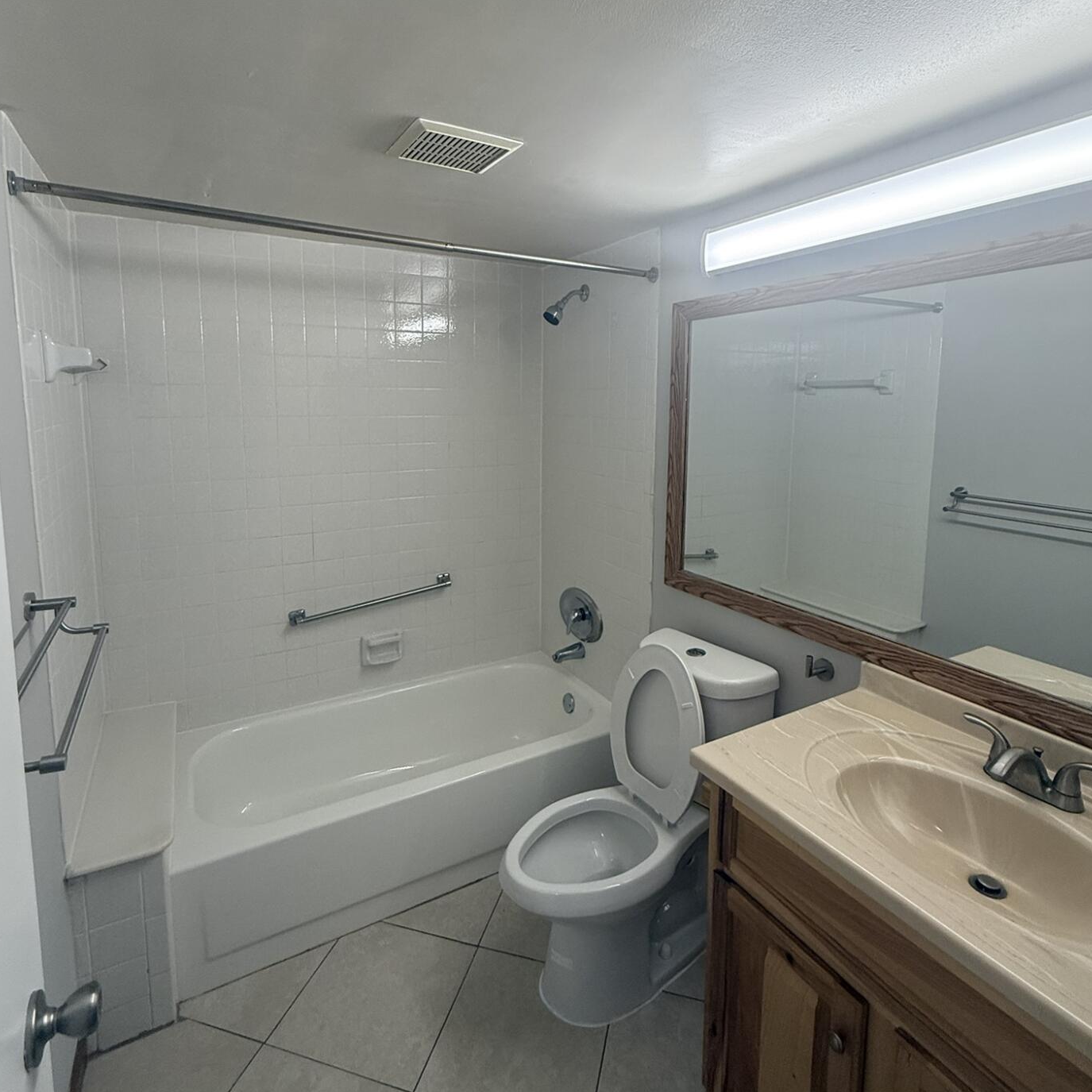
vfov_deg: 80.3
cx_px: 547
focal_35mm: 18
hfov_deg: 80.7
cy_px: 471
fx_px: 642
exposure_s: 1/120
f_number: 2.2
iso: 160
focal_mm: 2.22
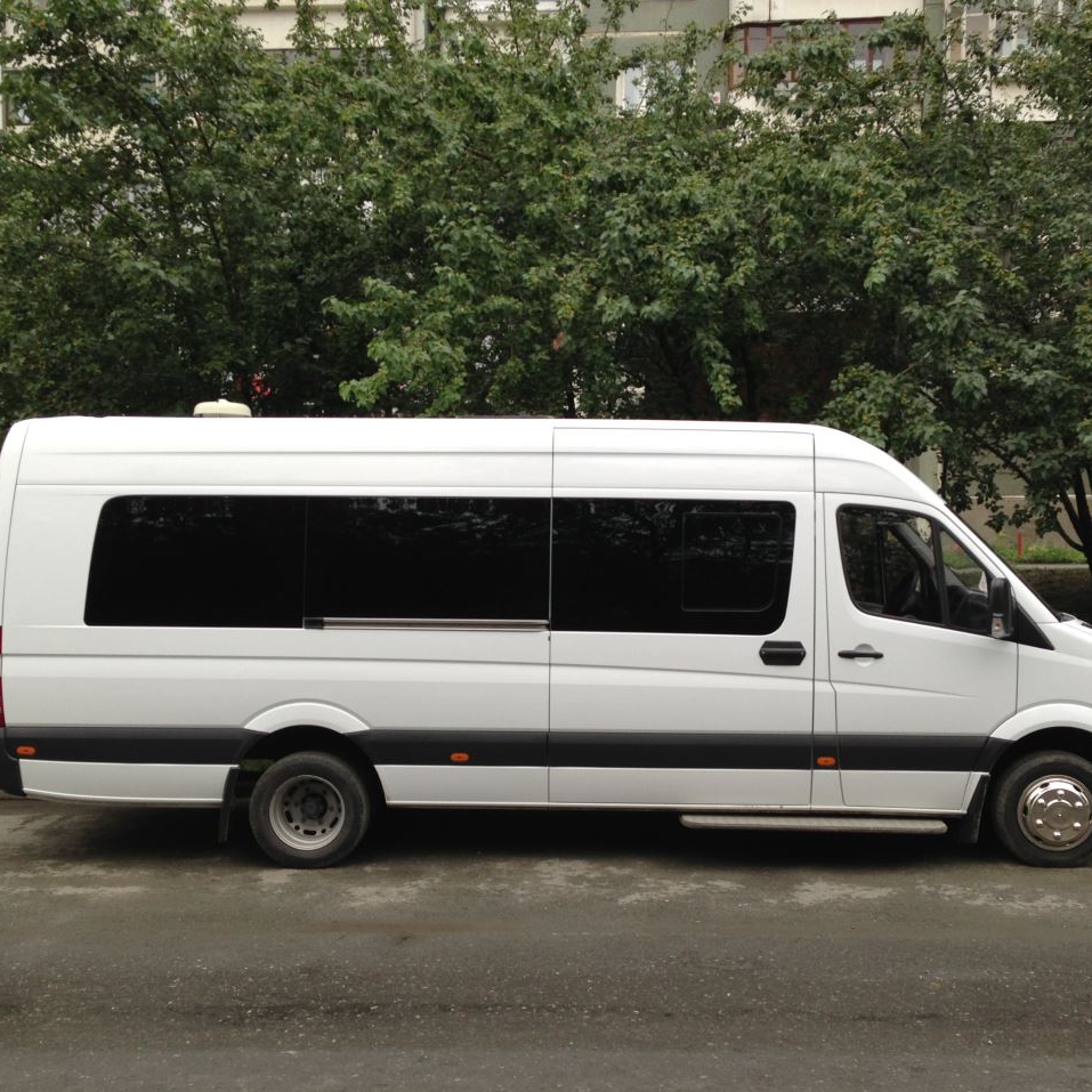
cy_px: 547
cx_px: 596
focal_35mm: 39
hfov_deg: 42.8
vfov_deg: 42.8
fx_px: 1392
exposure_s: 1/169
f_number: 2.4
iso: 50
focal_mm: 4.13
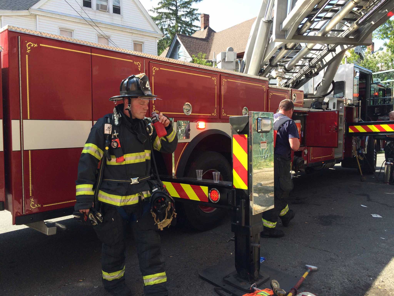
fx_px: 330
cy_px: 148
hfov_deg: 61.7
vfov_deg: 48.2
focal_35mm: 29
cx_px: 197
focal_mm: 4.15
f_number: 2.2
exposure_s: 1/477
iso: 32
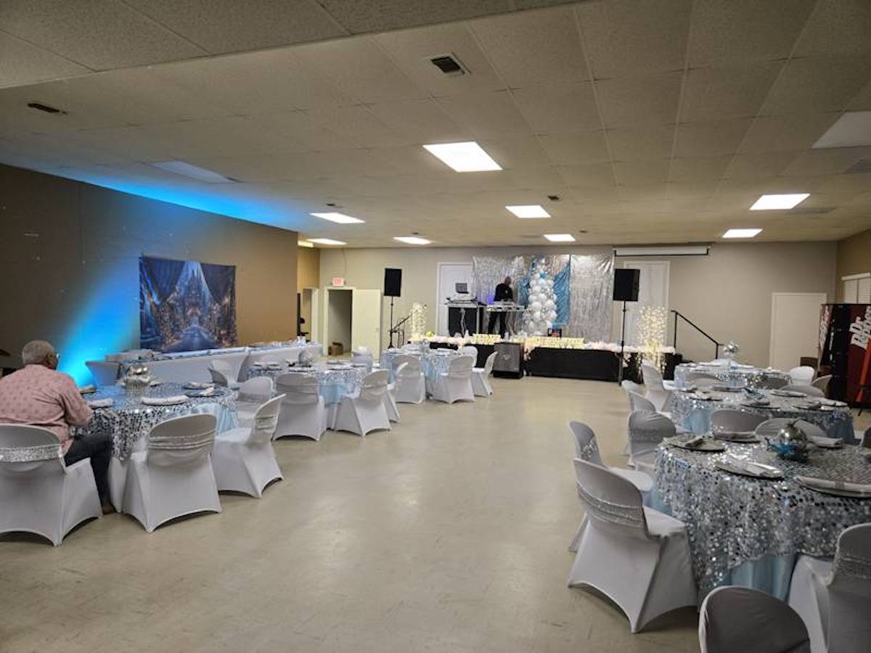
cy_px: 326
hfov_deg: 73.9
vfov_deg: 58.9
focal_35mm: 23
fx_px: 579
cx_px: 436
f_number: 1.8
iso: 200
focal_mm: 5.4
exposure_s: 1/120
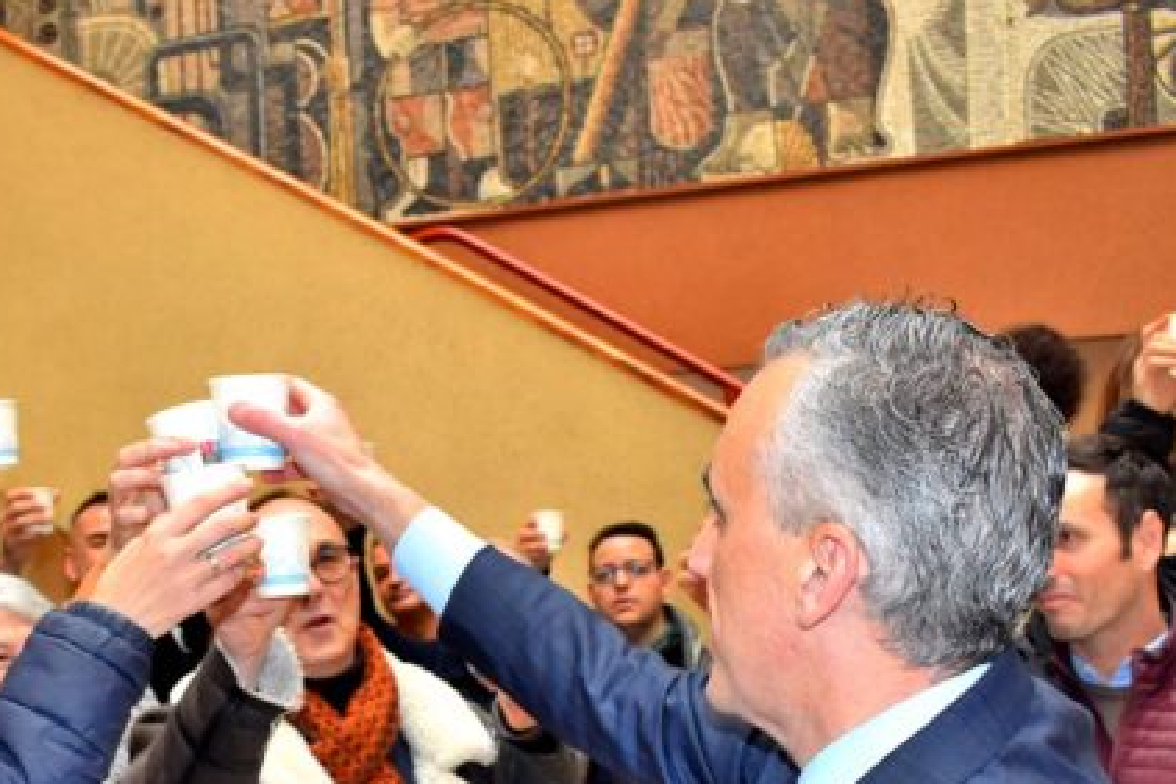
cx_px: 364
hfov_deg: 39.7
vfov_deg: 26.6
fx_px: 1601
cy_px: 701
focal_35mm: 49
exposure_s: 1/80
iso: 800
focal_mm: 18
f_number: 4.5
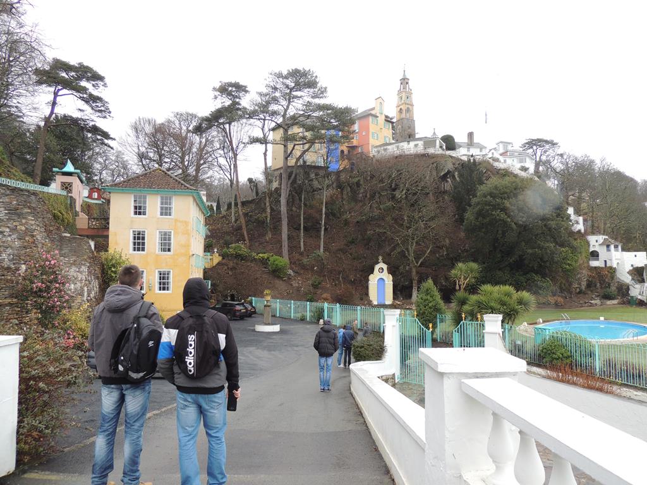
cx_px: 324
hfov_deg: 71.6
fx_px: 449
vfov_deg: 56.8
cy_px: 242
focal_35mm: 24
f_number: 3
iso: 100
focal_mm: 4.3
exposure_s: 1/80
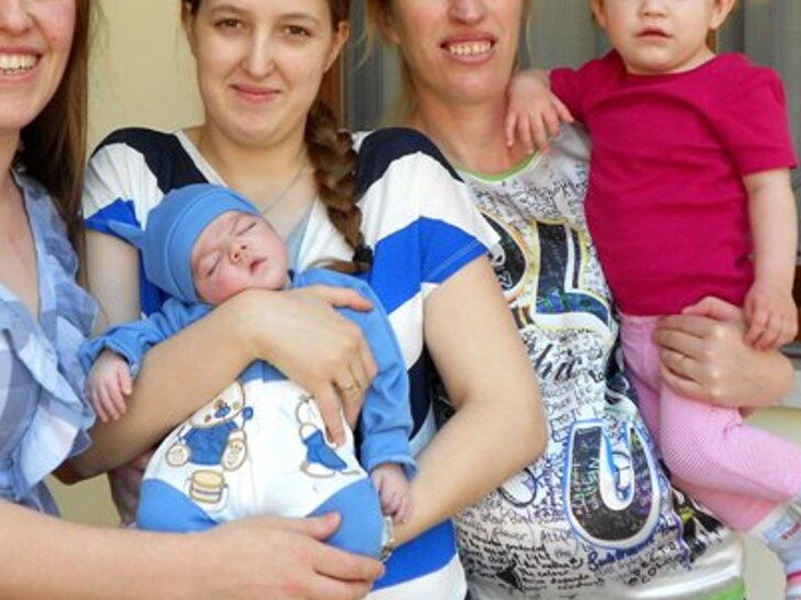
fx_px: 1365
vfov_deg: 24.6
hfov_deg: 32.6
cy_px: 187
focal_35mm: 59
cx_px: 309
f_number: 3.9
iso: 80
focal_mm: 6.7
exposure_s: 1/100
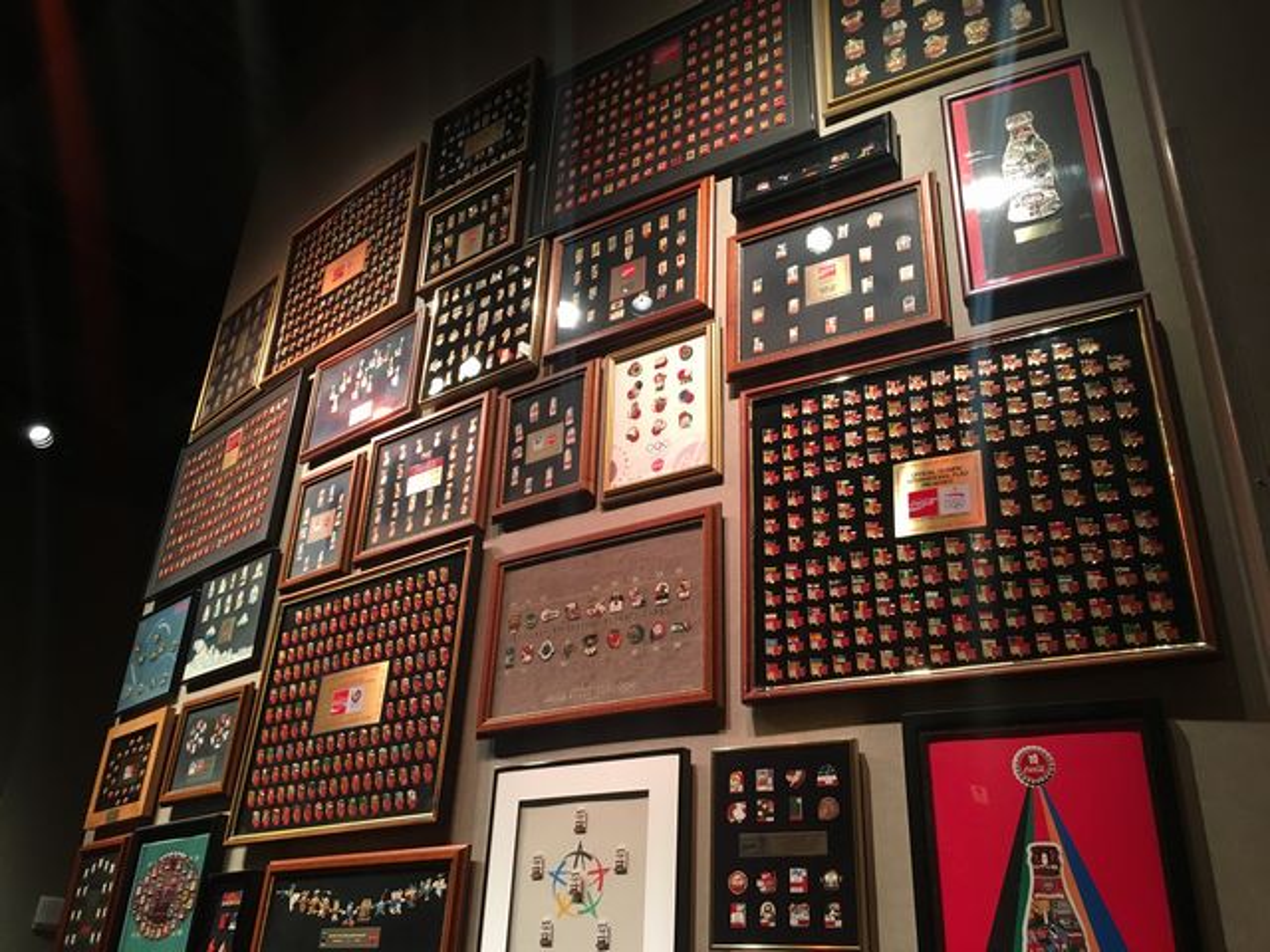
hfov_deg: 61.7
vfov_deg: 48.2
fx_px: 1064
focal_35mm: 29
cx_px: 635
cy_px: 476
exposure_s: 1/30
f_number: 2.2
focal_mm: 4.15
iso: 100
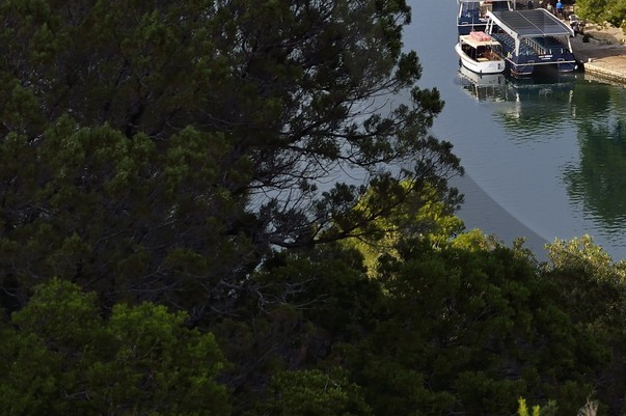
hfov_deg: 14.4
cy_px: -85
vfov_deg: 9.8
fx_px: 2398
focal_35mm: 138
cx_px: 747
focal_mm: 52
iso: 200
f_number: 10
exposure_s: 1/320
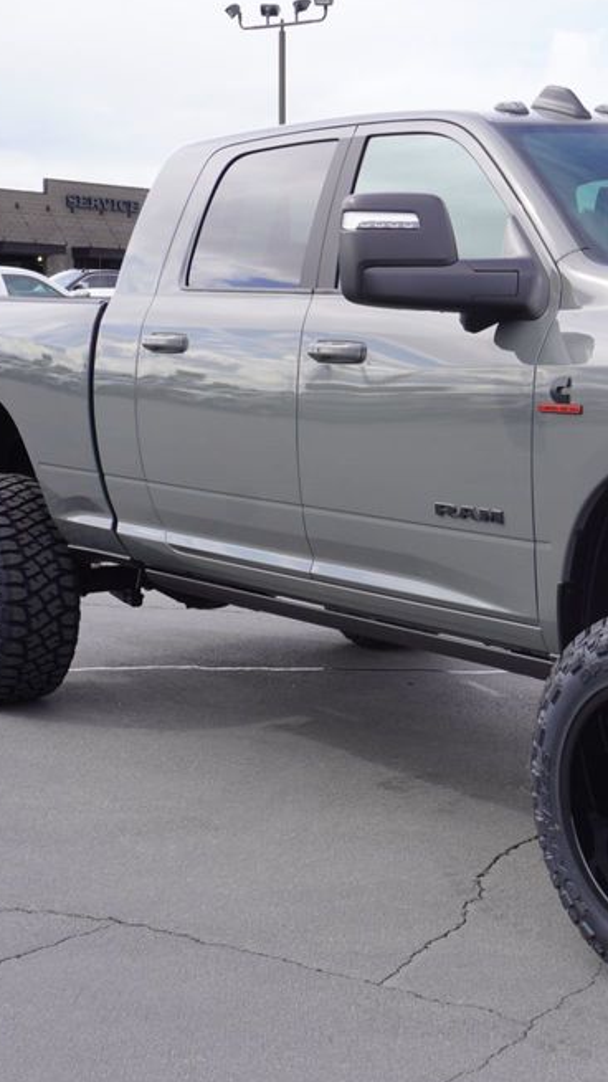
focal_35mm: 59
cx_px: 636
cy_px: 527
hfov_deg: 19.6
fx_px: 1693
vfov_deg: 35.5
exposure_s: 1/100
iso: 100
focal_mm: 24
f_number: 8
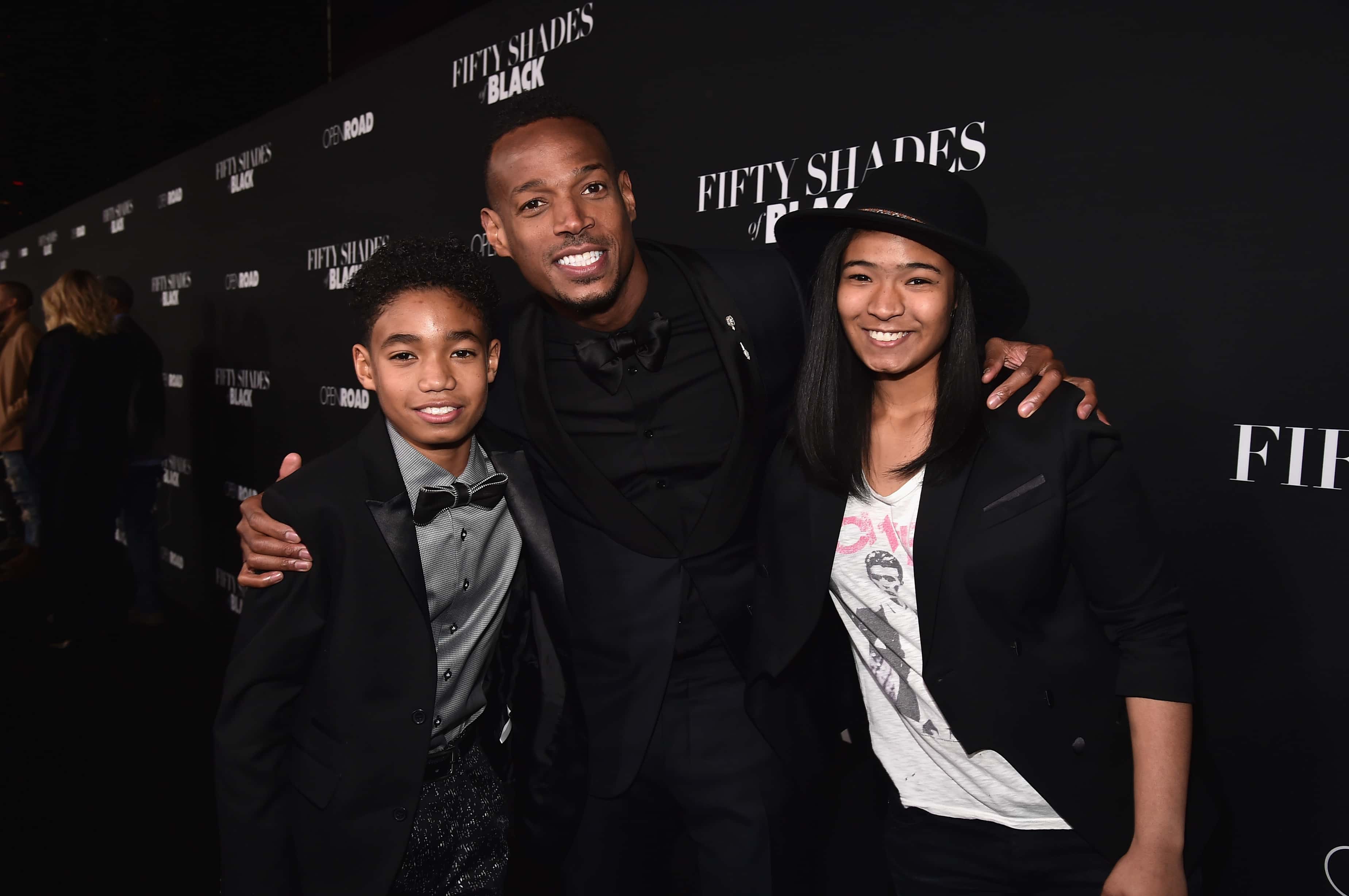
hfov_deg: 55.8
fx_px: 1273
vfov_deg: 38.8
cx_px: 674
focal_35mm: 34
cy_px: 448
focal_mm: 34
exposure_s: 1/80
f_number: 7.1
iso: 800
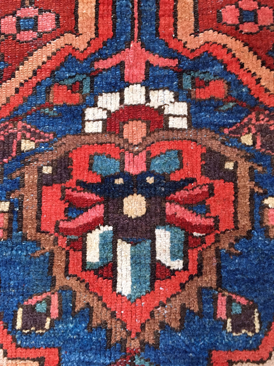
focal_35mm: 29
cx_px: 137
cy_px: 183
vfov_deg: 61.7
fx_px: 306
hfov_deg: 48.2
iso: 200
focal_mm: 4.15
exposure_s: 1/33
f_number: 2.2
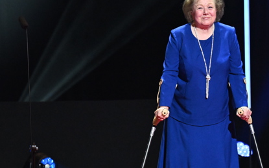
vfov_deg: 4.1
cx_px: 193
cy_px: 115
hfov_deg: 6.6
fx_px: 2323
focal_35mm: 317
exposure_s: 1/400
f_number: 4
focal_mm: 125
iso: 5000
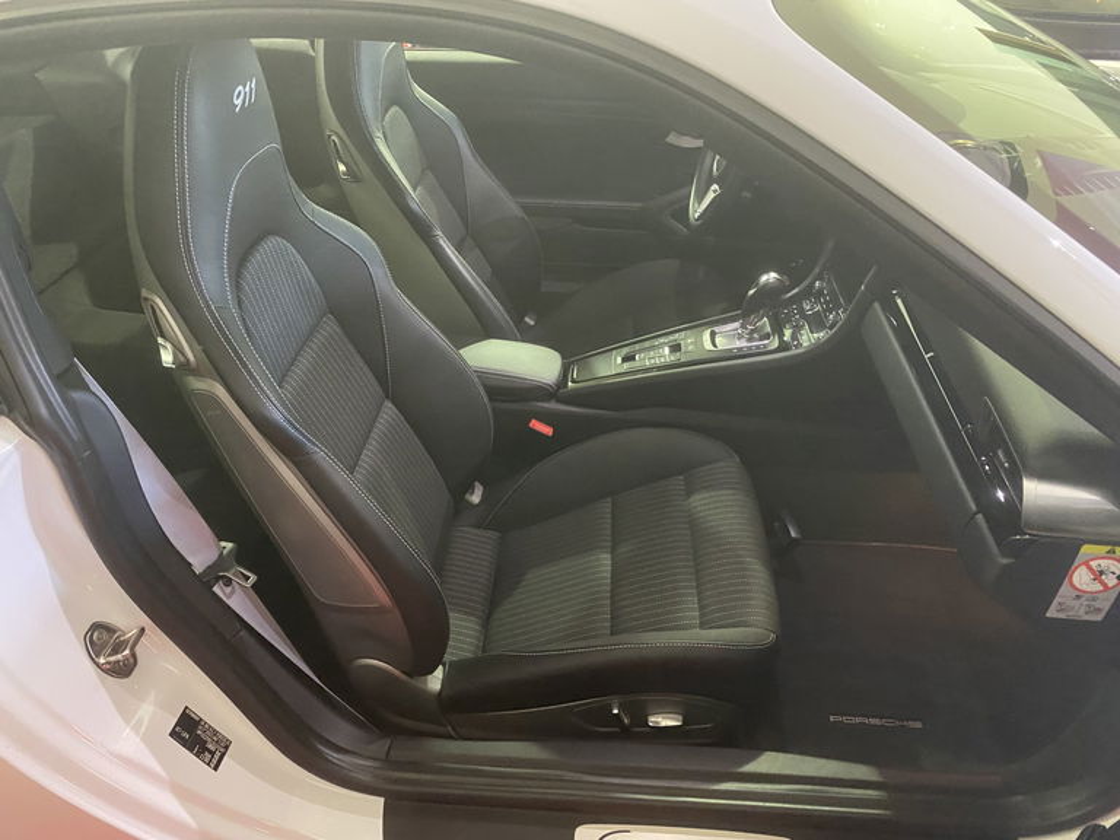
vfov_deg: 53.1
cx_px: 560
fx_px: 841
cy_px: 420
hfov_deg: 67.3
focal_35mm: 26
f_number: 1.8
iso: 640
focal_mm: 4.25
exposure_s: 1/25
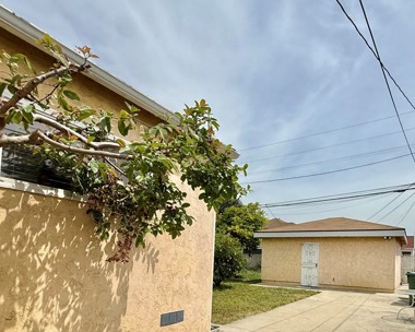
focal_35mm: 23
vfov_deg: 58.2
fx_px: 282
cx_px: 268
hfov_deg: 71.0
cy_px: 242
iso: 50
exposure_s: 1/4425
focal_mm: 2.22
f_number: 2.2
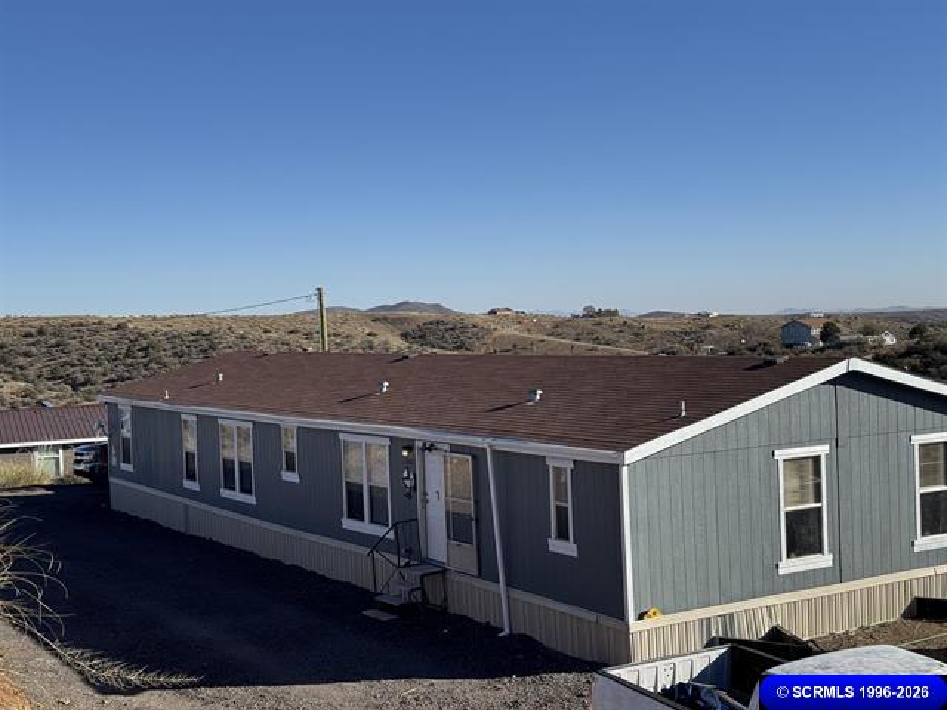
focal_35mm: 48
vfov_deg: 30.3
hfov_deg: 39.7
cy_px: 355
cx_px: 474
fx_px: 1313
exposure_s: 1/5848
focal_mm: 6.76
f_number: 1.78
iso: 64
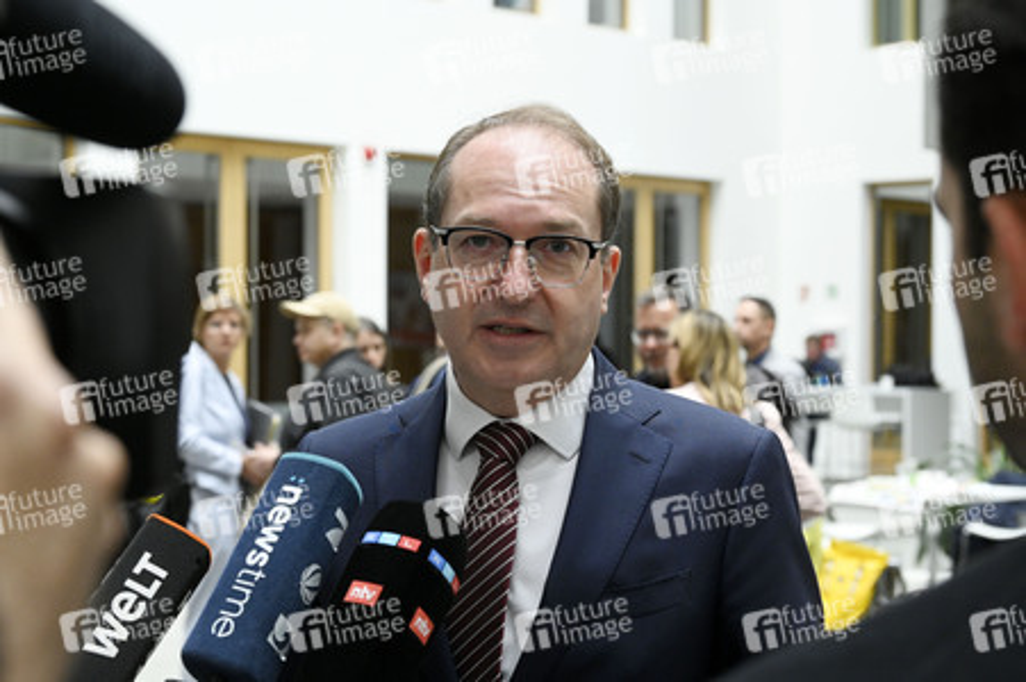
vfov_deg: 18.9
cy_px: 341
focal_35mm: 72
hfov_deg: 28.1
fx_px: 2050
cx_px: 513
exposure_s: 1/500
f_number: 7.1
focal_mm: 72
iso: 4000
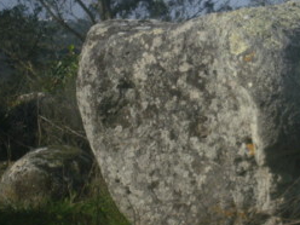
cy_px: 130
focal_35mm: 212
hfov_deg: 9.3
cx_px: 267
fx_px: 1837
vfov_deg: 7.0
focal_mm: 18.6
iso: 100
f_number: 5.9
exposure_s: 1/400
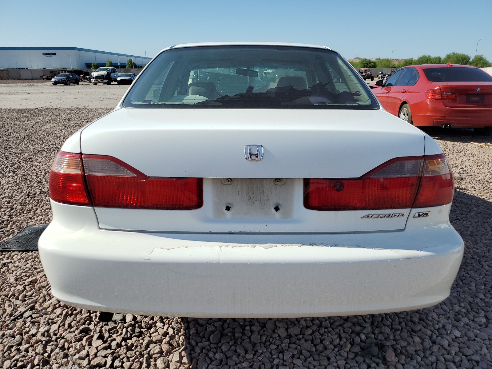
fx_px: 370
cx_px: 246
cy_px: 184
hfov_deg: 67.3
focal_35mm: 26
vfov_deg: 53.1
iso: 50
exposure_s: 1/5000
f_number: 1.5
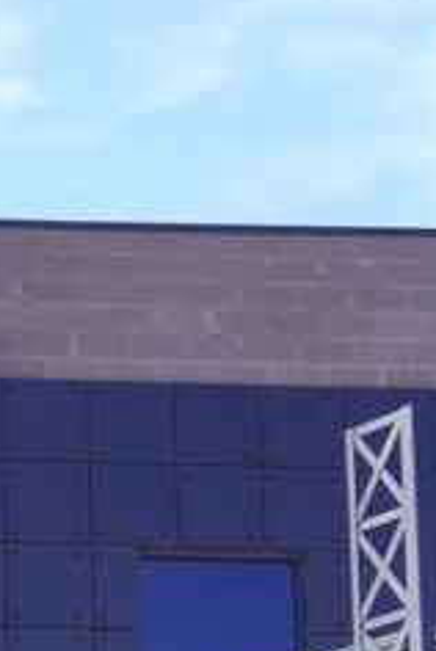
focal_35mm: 169
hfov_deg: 7.4
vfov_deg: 11.8
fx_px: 3061
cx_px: -773
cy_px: 880
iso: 100
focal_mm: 26
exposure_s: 1/100
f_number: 7.1
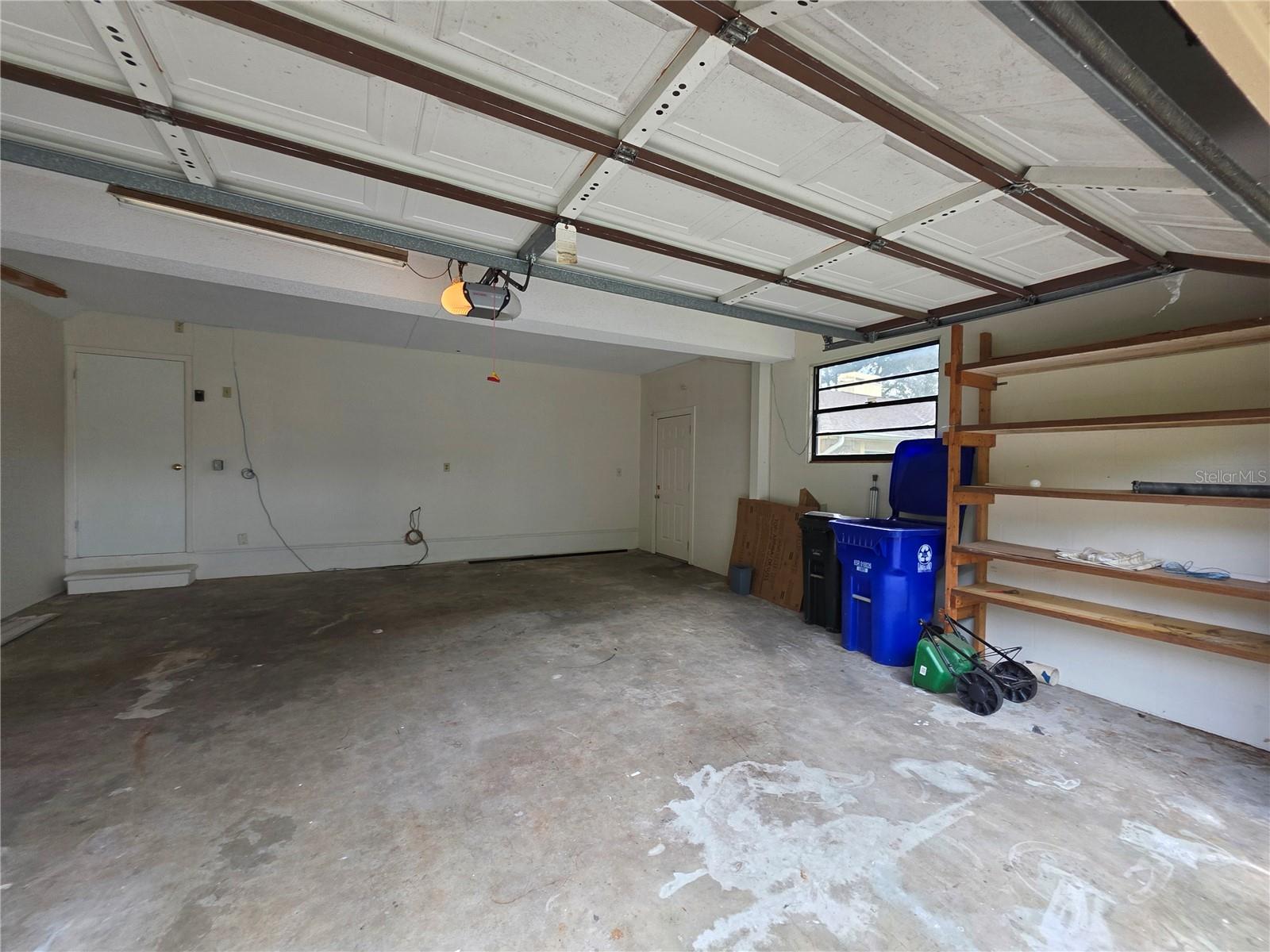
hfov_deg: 106.2
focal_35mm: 13
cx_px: 635
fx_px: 477
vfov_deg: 89.9
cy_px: 476
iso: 80
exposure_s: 1/120
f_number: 1.9
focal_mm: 2.2
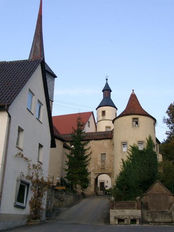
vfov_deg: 40.4
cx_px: 87
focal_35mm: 47
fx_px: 315
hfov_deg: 30.9
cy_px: 116
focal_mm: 9.82
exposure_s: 1/157
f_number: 4
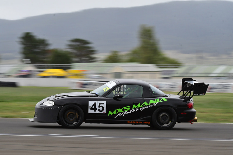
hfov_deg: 6.9
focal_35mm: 300
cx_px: 116
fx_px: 1942
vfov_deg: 4.6
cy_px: 78
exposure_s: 1/200
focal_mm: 200
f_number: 14
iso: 500
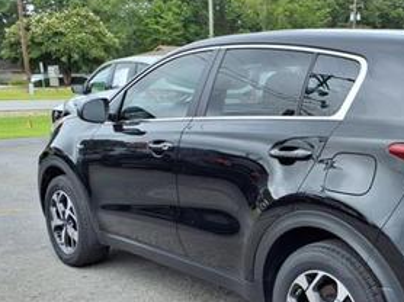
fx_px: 571
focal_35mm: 49
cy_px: 193
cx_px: 337
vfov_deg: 29.5
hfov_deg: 37.2
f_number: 1.9
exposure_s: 1/909
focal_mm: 3.58
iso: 40
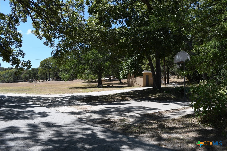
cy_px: 76
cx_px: 114
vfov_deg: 47.8
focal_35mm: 27
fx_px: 170
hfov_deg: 67.4
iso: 100
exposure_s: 1/250
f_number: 8
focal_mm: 18
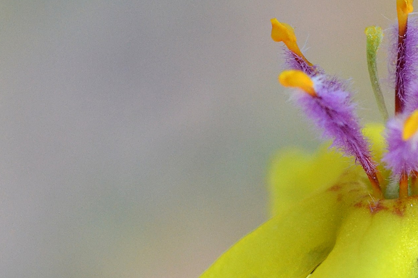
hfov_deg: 8.0
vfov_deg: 5.3
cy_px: 200
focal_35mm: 257
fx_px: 2983
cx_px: 347
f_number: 13
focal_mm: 90
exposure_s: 1/400
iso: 1800
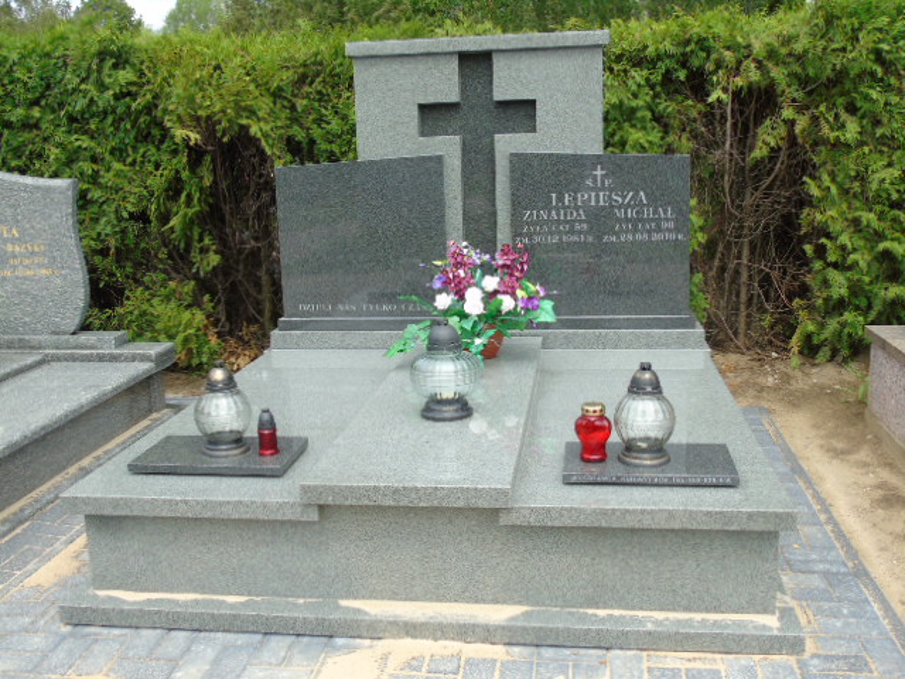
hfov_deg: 54.0
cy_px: 340
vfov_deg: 41.8
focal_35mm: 34
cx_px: 452
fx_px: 889
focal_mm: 6.1
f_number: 3.8
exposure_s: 1/320
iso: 80
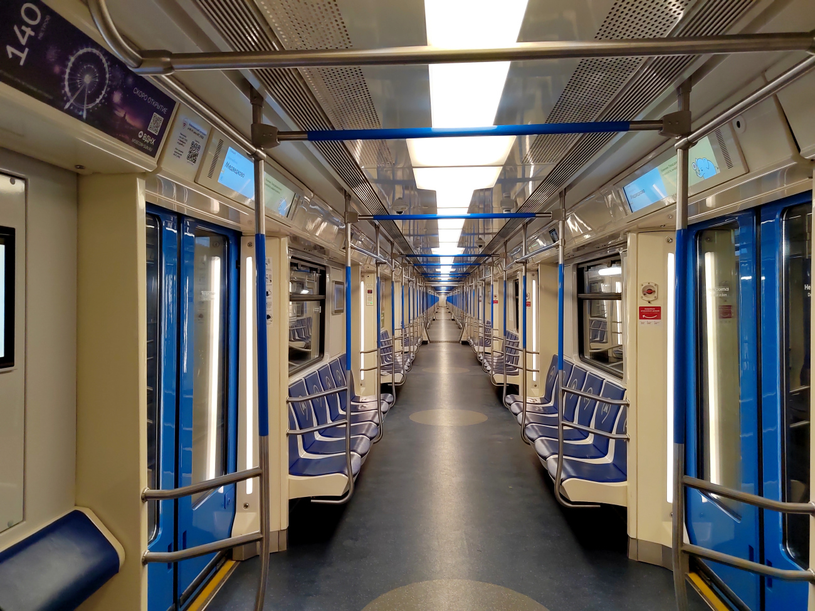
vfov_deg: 58.9
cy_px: 306
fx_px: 542
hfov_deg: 73.9
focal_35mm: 23
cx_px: 408
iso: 934
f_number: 1.9
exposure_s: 1/100
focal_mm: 5.52
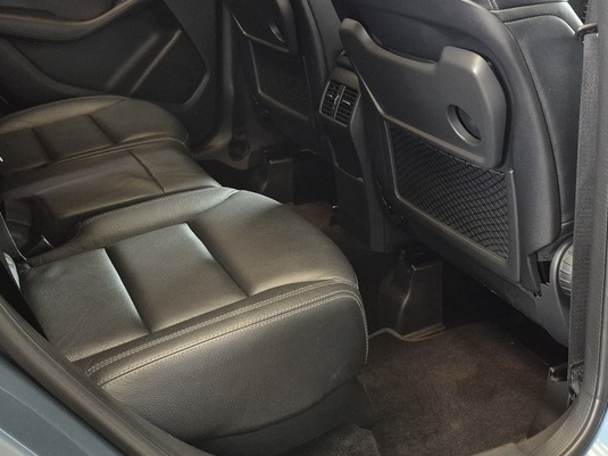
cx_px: 317
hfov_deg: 42.9
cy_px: 26
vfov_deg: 31.0
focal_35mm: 44
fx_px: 773
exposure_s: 1/100
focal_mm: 5.4
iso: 640
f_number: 1.8
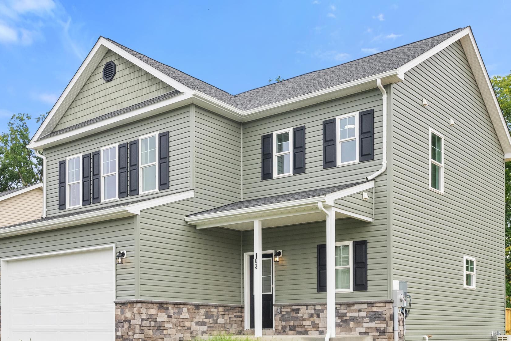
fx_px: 611
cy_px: 190
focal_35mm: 43
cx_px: 242
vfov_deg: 31.2
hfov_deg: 45.4
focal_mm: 35
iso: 640
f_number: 8
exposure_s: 1/640
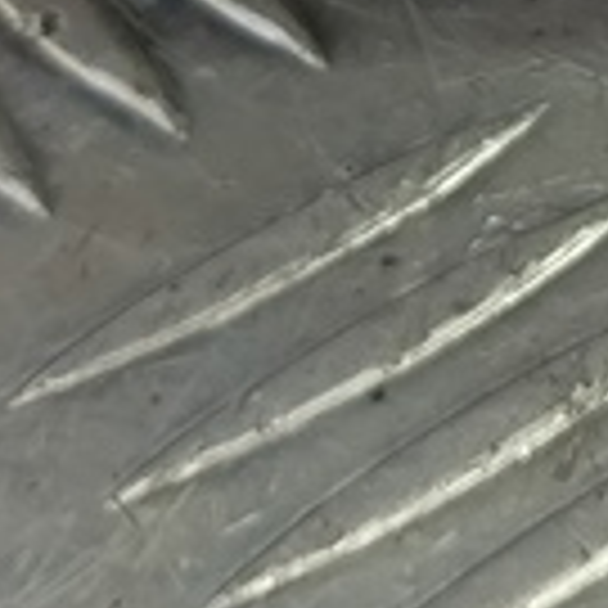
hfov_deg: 10.7
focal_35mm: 154
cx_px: 1076
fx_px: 3060
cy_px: -1108
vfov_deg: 9.4
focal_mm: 4.11
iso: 124
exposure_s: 1/50
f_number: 1.6
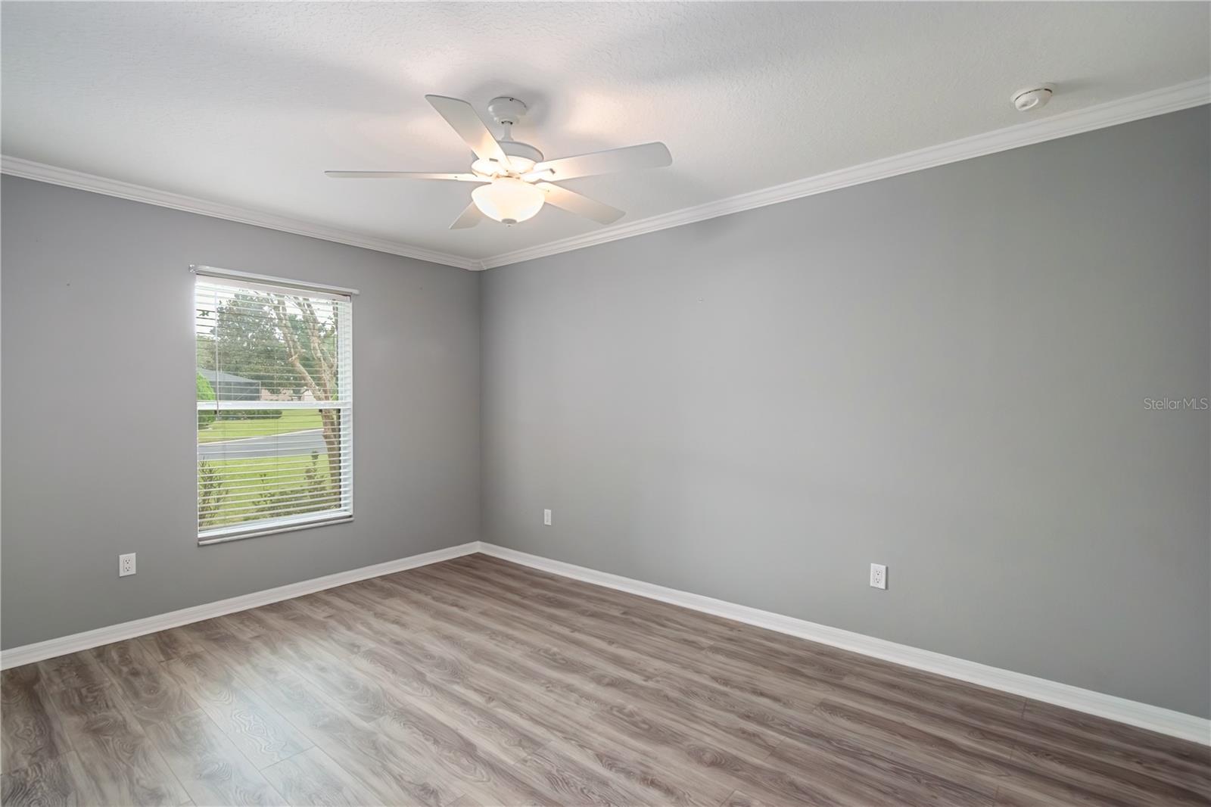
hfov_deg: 95.0
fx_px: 555
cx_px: 606
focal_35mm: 16
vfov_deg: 72.0
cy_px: 404
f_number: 9
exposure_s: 1/6
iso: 250
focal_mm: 11
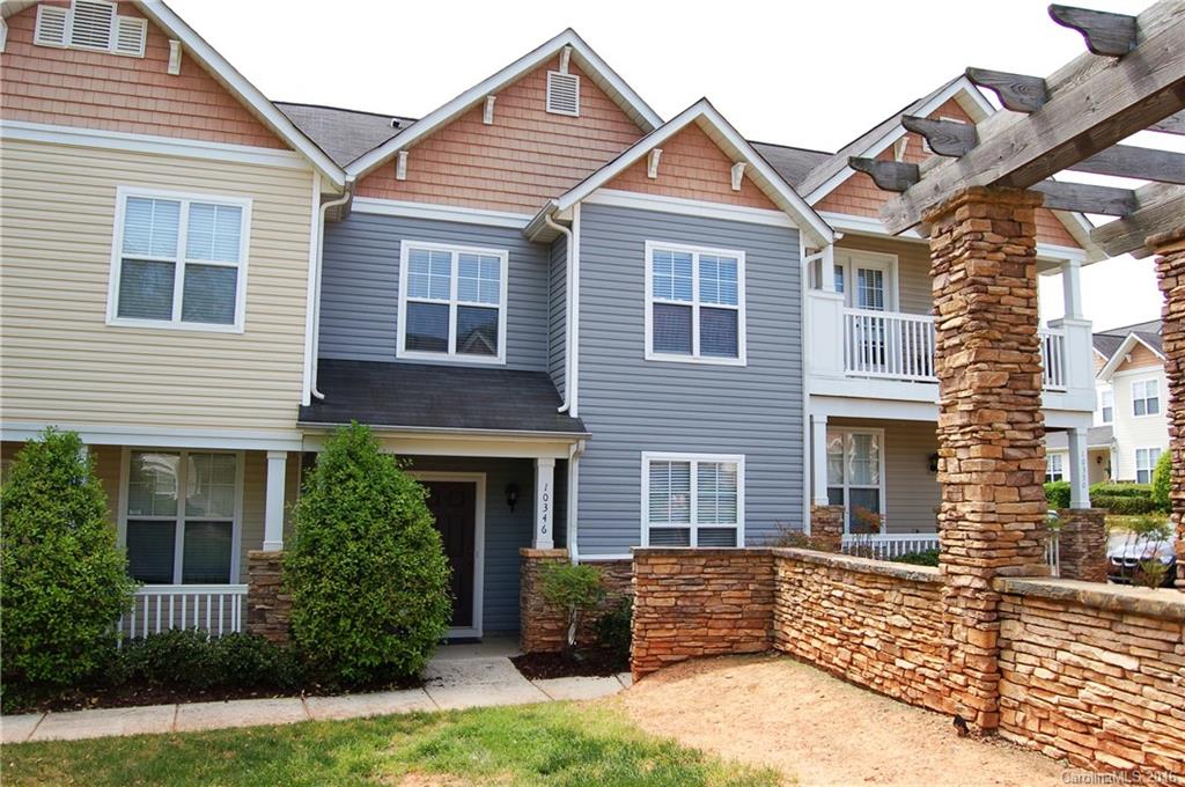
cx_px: 592
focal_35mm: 27
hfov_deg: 67.4
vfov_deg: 47.8
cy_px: 394
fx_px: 888
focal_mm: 18
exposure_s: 1/200
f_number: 8
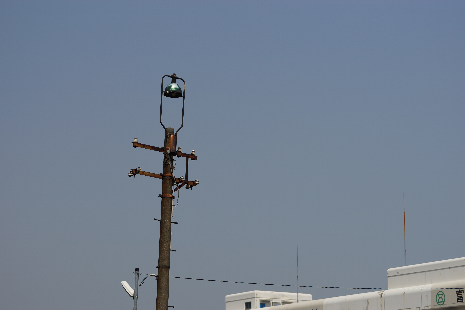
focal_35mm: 130
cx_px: 232
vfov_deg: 10.5
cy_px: 155
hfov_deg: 15.8
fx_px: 1679
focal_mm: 130
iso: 100
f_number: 5.6
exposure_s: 1/1000
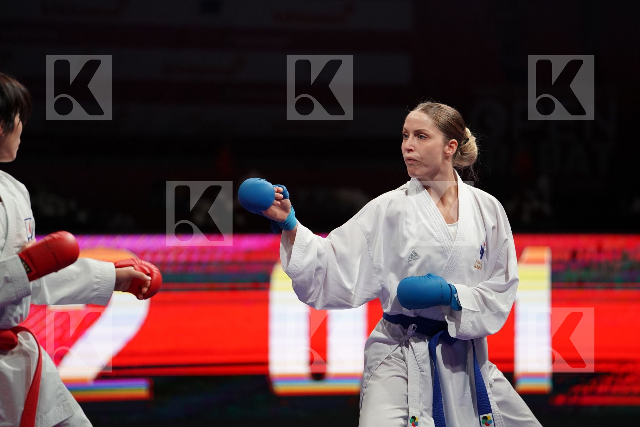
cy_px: 214
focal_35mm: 200
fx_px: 3555
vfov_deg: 6.9
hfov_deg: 10.3
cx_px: 320
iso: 2500
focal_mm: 200
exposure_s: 1/1000
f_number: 2.8
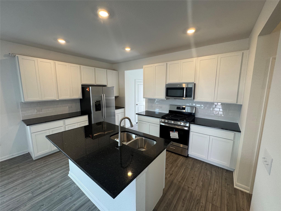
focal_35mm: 14
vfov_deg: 85.7
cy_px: 106
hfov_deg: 102.1
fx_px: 114
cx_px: 140
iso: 160
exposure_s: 1/120
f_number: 2.2
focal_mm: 2.22
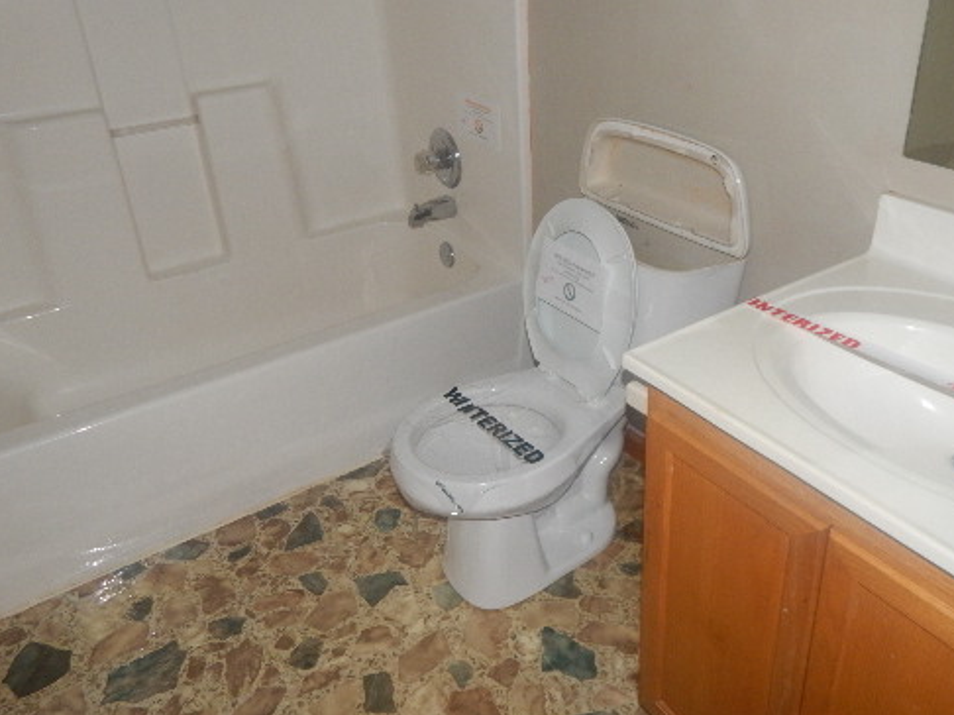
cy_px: 297
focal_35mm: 29
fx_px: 799
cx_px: 544
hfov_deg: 61.4
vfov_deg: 48.0
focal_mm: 4
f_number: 3
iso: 200
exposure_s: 1/30
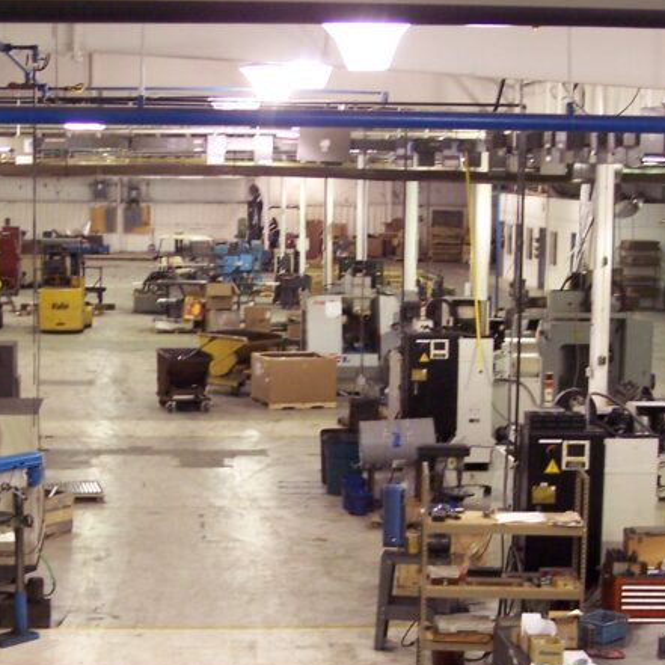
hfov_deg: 21.6
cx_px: 228
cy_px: 397
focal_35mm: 80
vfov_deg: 21.6
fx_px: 1739
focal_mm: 8
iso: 200
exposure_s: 1/20
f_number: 3.4
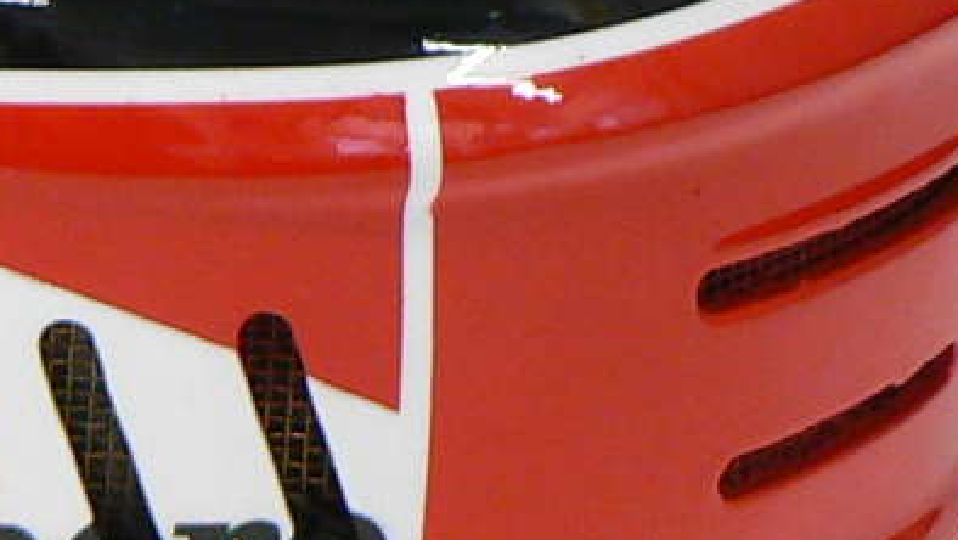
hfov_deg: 6.5
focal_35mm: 326
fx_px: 8285
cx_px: -467
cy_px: -718
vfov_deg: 3.7
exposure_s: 1/30
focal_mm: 9.9
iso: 160
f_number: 3.2
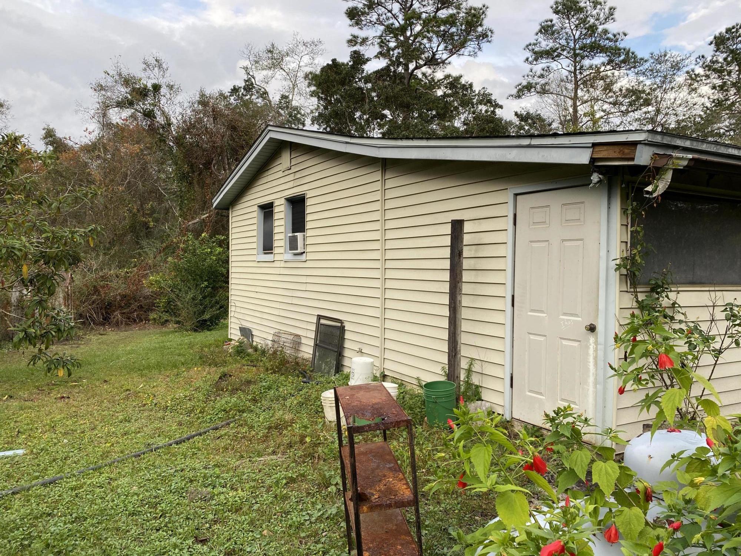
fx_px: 557
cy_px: 278
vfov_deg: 53.1
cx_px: 370
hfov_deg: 67.3
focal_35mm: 26
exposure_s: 1/332
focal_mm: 4.25
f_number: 1.8
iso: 32
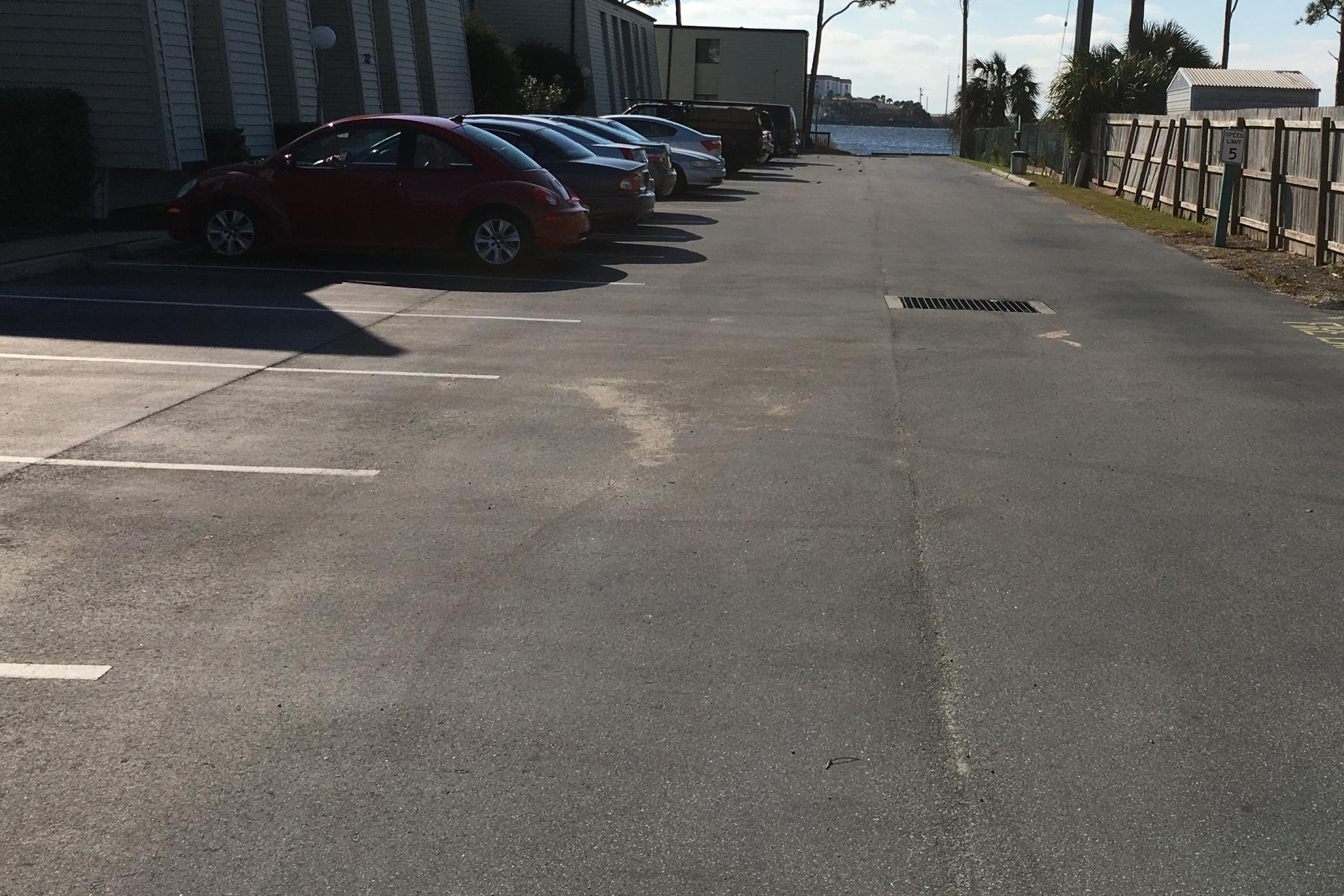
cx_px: 885
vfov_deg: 30.1
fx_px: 1643
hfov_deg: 43.9
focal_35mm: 44
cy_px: 244
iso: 25
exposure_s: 1/4274
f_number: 2.2
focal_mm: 4.15
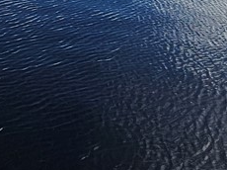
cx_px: 85
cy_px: 32
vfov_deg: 24.7
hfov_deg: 33.1
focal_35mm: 58
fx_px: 380
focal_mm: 2.2
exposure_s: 1/2365
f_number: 2.2
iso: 50
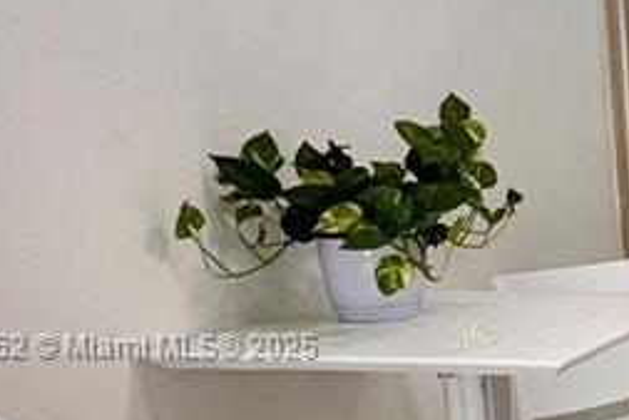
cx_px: 980
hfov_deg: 22.9
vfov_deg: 19.5
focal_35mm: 69
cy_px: 348
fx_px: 1206
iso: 40
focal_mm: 2.22
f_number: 2.2
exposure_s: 1/107
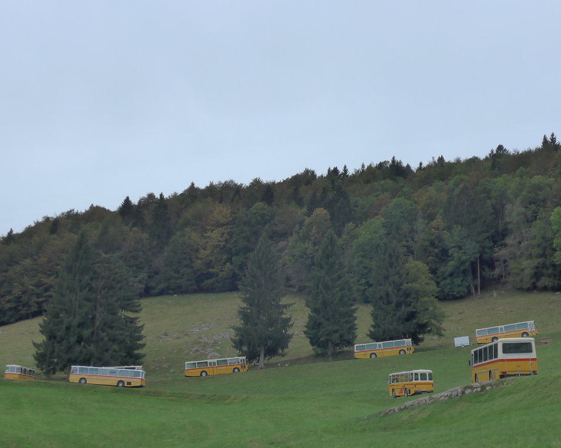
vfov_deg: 25.4
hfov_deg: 31.5
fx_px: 996
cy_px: 250
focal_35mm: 60
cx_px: 291
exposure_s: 1/500
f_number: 3.2
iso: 160
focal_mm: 10.1
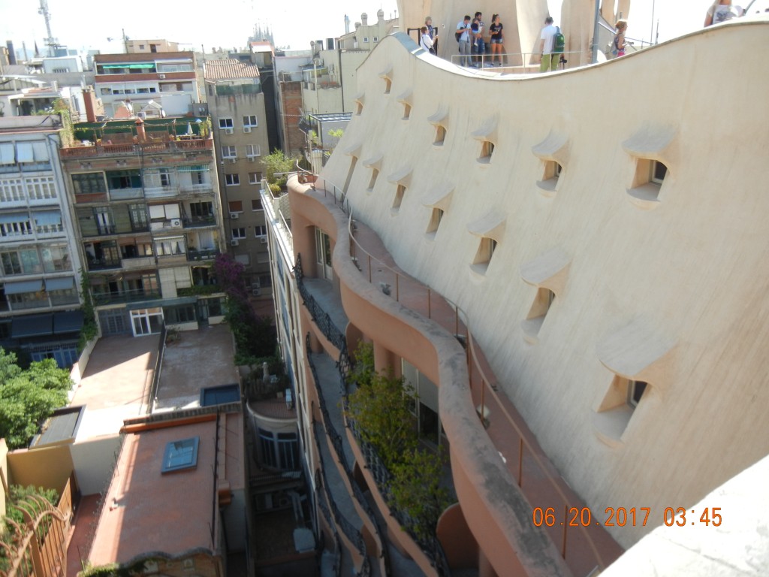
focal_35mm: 30
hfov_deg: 60.0
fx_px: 666
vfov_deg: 46.8
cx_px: 384
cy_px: 288
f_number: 3.5
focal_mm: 5.4
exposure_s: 1/506
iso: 160
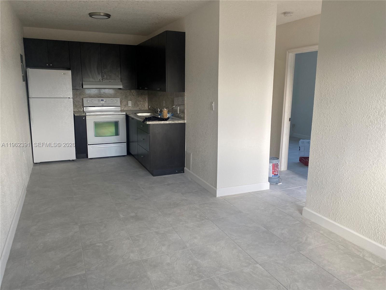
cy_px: 145
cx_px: 193
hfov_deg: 67.3
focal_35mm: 26
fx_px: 290
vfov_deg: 53.1
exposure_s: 1/121
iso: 100
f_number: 1.8
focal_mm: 4.25
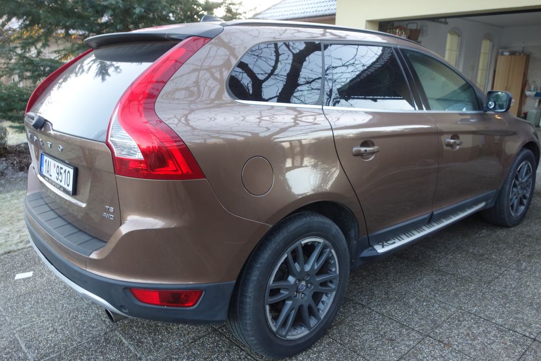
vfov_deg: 46.4
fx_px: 421
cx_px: 270
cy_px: 180
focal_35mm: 28
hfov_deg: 65.5
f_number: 3.2
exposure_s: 1/25
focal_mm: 10.4
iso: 125
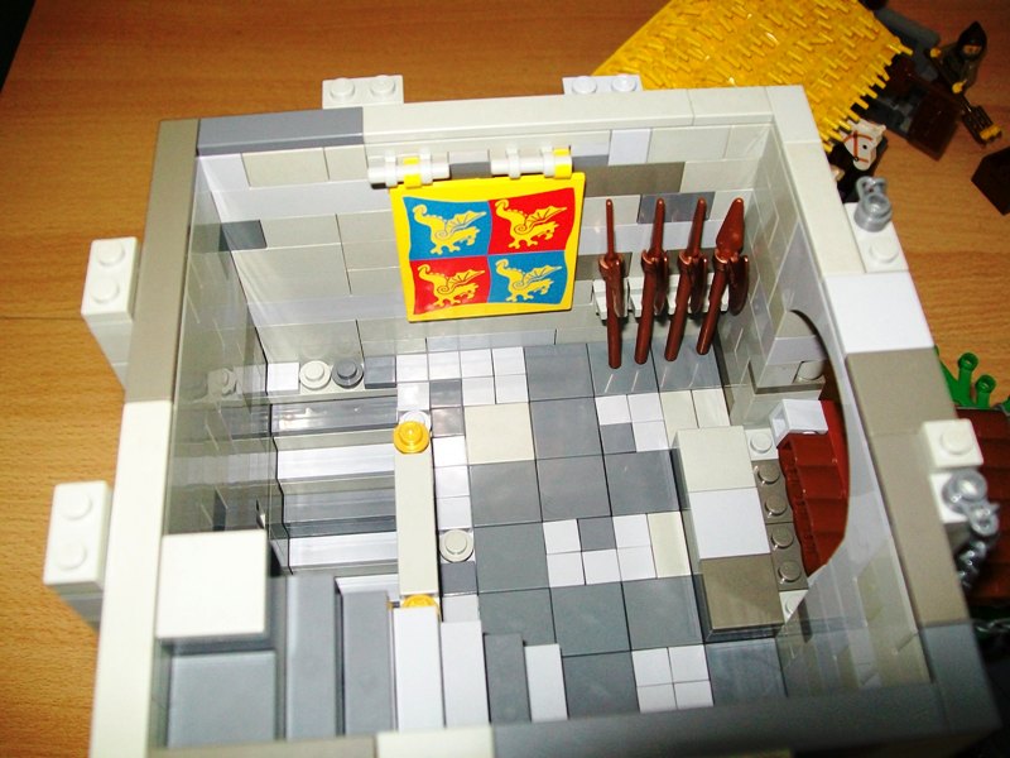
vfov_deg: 39.7
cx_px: 505
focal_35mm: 36
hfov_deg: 51.4
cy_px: 379
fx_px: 1050
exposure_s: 1/60
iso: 160
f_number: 2.7
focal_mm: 6
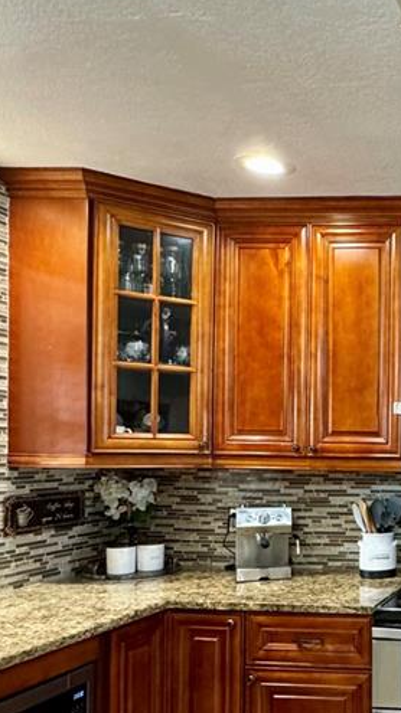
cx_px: 548
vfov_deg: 53.3
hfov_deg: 26.2
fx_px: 700
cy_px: 457
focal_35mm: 37
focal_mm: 2.22
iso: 400
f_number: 2.2
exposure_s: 1/60
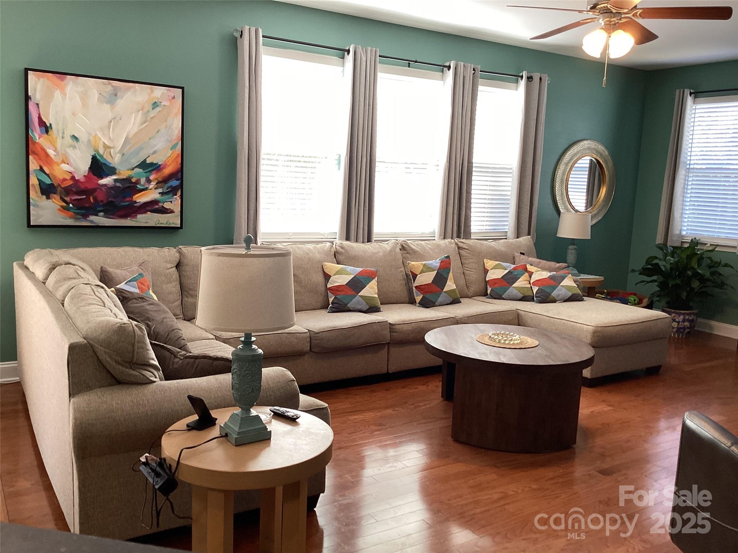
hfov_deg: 58.4
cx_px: 369
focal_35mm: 31
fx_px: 661
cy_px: 276
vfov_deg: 45.4
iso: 64
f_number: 2.4
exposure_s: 1/50
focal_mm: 3.3
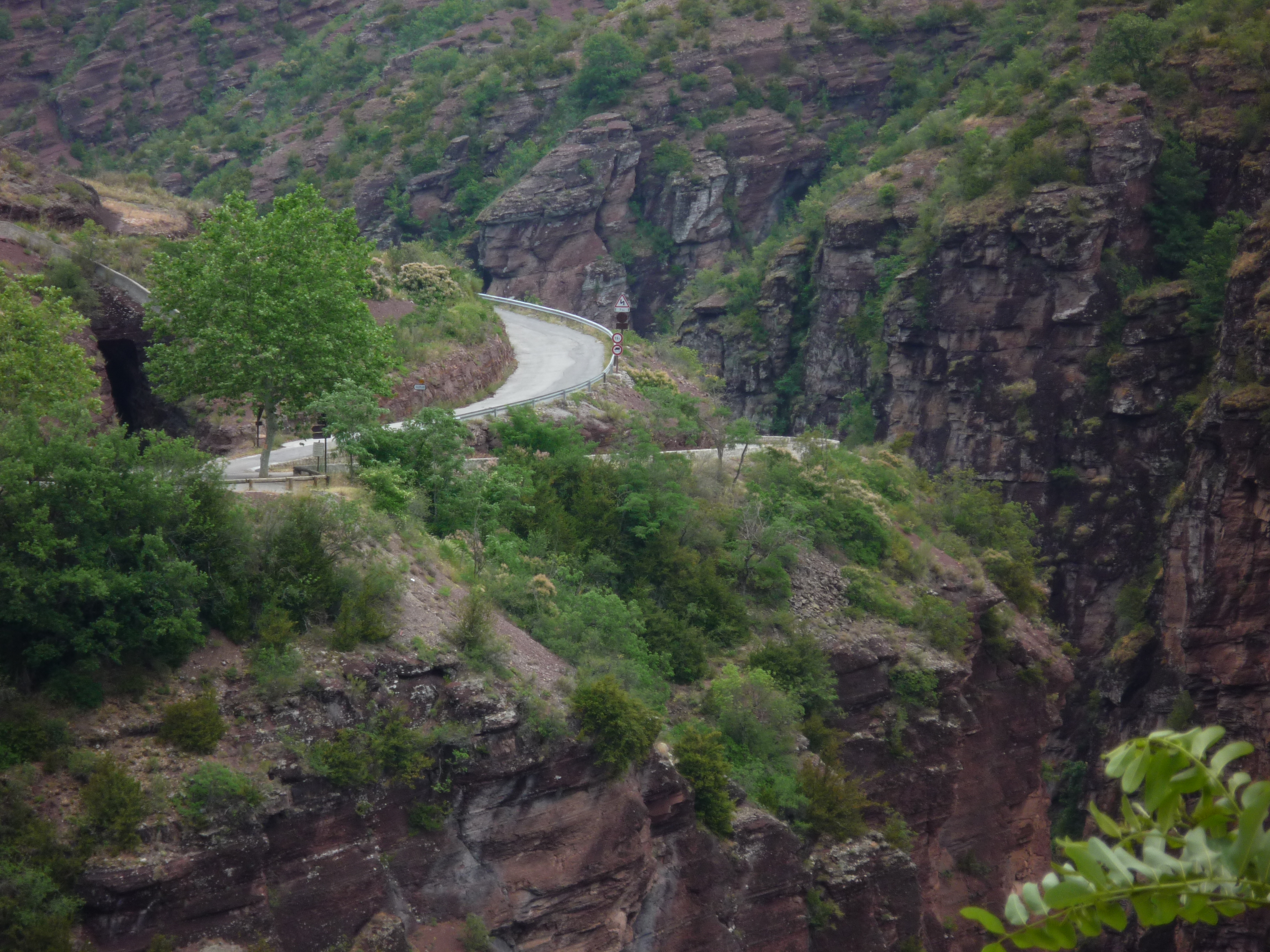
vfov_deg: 9.9
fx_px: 5503
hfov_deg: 13.2
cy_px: 476
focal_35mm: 150
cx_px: 635
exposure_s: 1/160
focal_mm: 26
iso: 100
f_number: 5.9
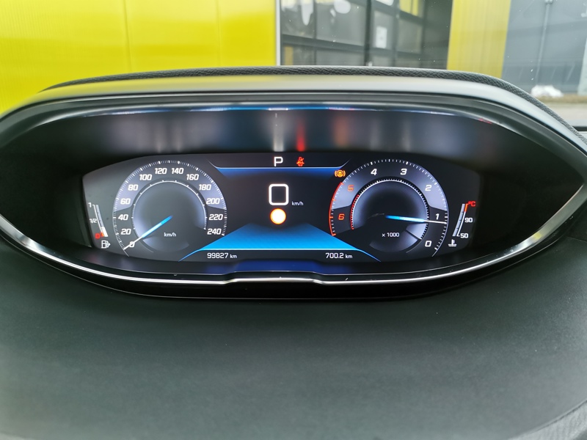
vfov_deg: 51.4
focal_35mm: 27
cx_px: 294
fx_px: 458
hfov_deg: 65.3
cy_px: 220
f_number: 1.8
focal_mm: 5.58
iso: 200
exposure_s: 1/100
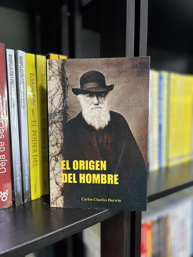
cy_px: 128
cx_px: 96
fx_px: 193
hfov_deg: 53.1
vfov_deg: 67.3
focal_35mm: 26
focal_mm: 5.7
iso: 500
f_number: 1.5
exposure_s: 1/60
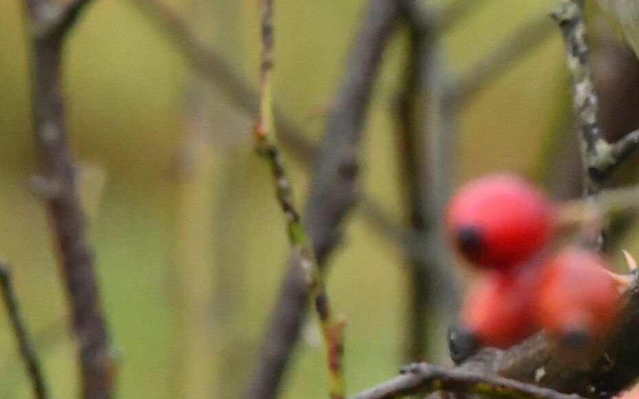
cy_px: -144
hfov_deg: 1.2
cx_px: 760
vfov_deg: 0.7
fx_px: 31660
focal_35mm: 1818
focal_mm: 460
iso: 12800
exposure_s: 1/800
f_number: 10
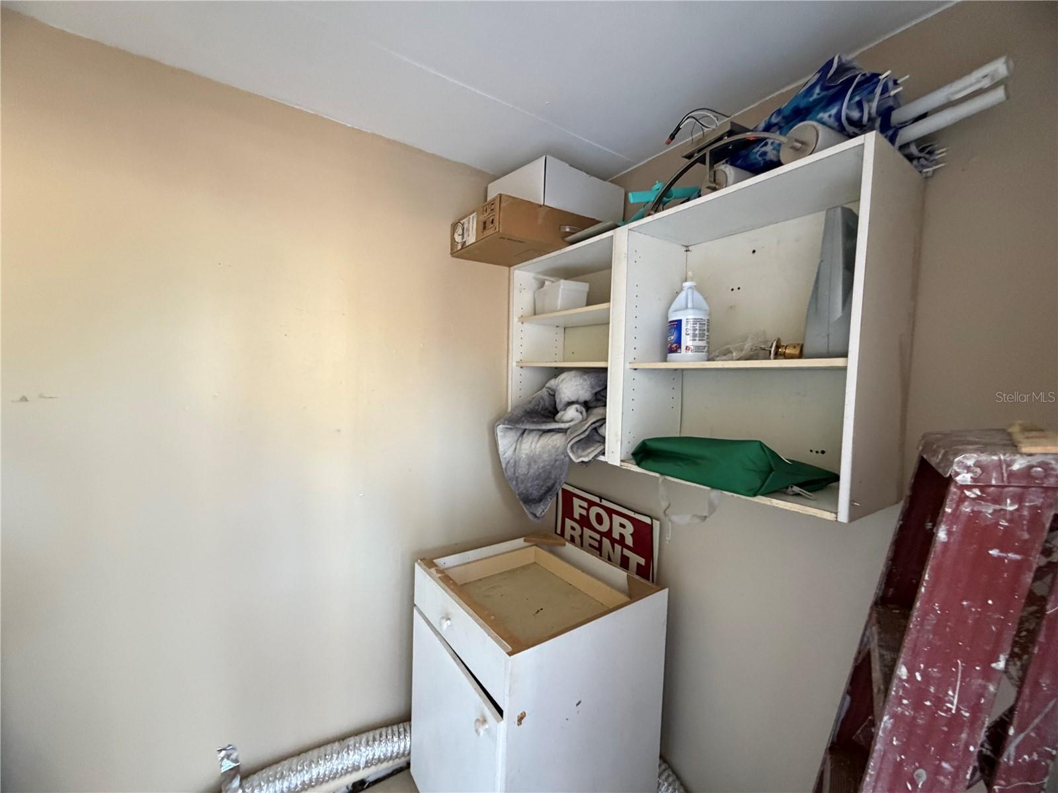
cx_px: 529
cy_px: 396
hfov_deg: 102.1
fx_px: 428
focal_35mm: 14
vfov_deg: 85.7
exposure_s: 1/60
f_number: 2.2
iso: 500
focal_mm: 2.22
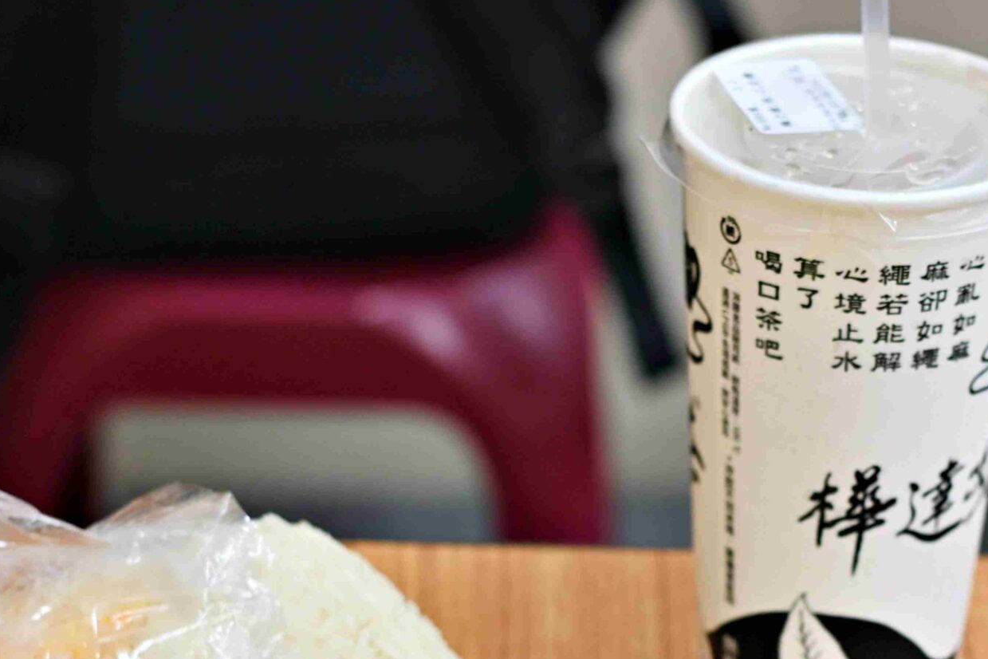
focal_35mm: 155
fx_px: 4254
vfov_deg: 8.8
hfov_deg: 13.2
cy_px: 649
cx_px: 628
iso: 280
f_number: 2.8
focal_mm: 50
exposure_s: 1/160
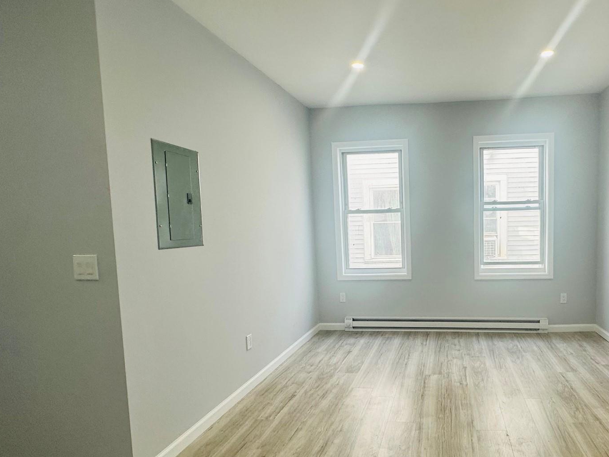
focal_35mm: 21
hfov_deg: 76.0
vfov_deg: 63.3
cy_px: 250
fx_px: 369
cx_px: 416
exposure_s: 1/120
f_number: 2.2
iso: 50
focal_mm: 2.22
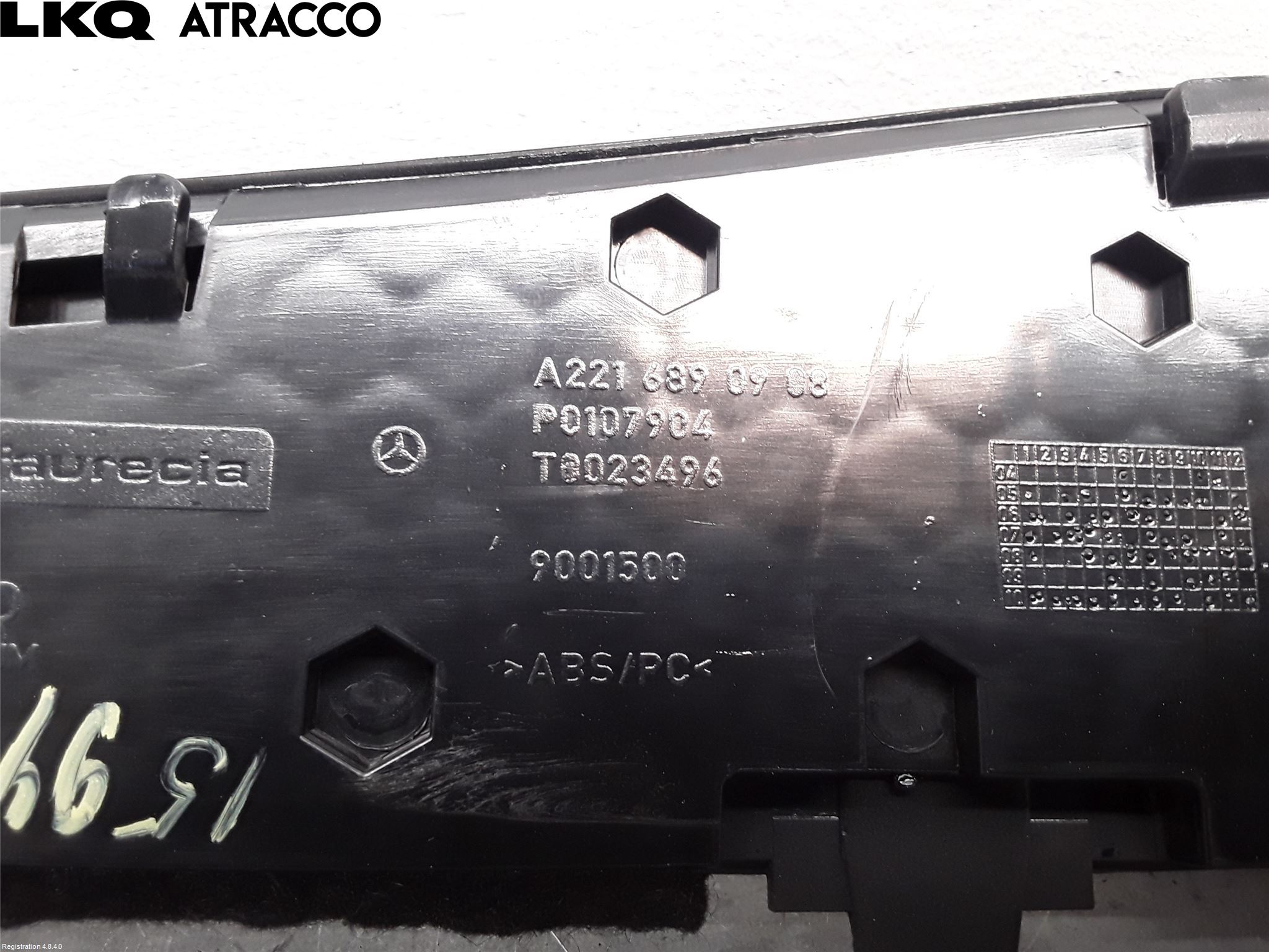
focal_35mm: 28
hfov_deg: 63.4
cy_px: 476
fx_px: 1026
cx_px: 634
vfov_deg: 49.7
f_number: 1.9
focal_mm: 2.91
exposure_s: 1/50
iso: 100
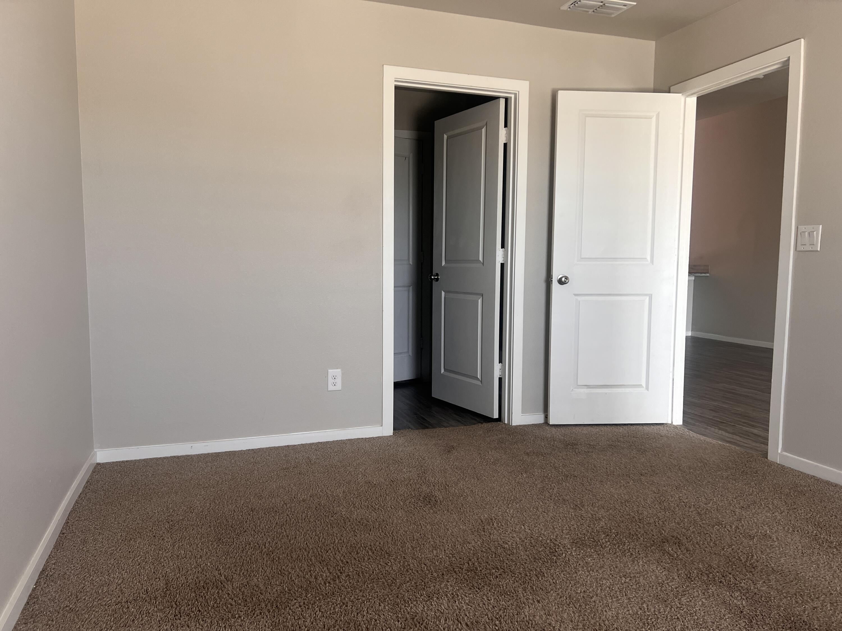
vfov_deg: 53.1
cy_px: 316
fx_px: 632
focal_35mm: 26
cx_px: 421
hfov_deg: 67.3
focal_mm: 5.7
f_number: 1.5
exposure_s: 1/109
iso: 125
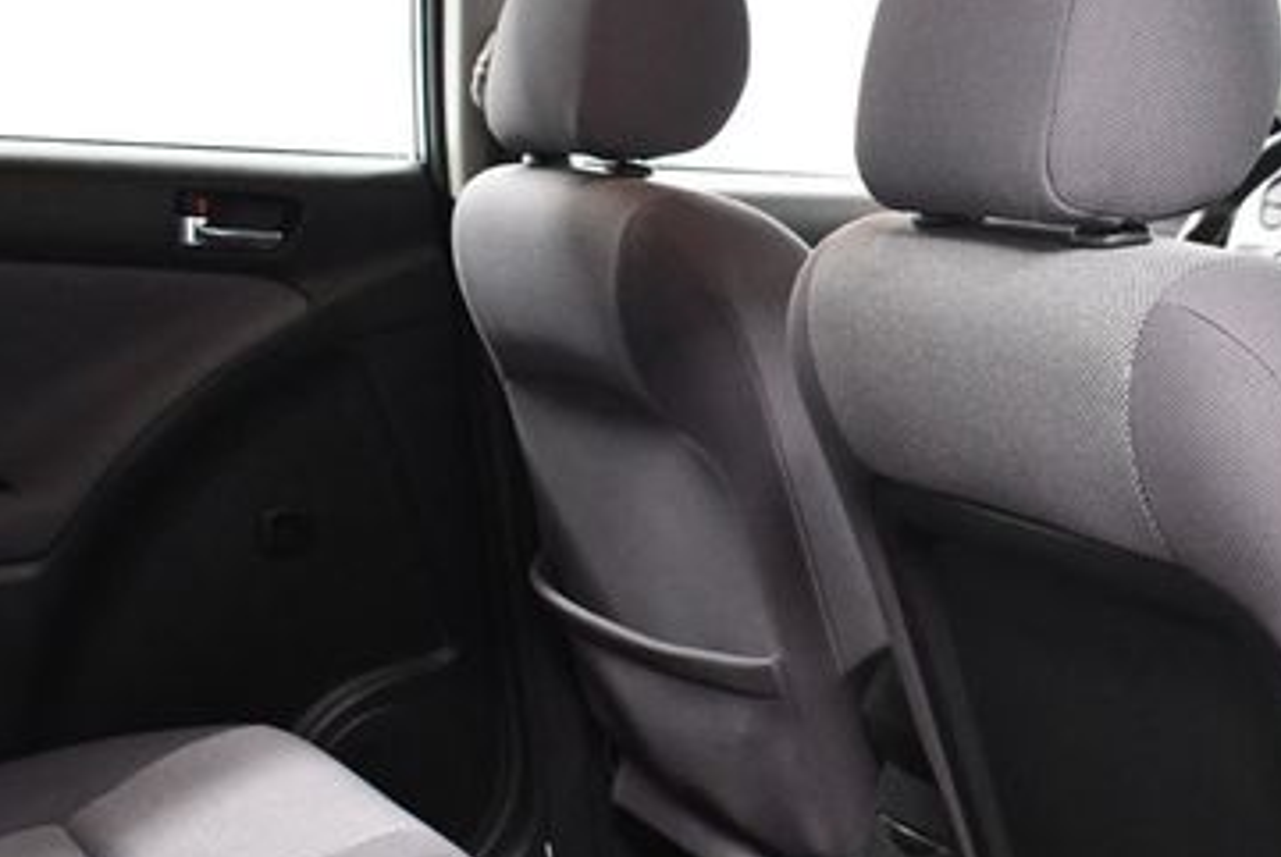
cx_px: 1046
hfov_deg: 30.5
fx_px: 2280
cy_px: 612
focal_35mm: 64
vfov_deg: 21.2
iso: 3200
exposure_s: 1/80
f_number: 3.5
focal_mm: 18
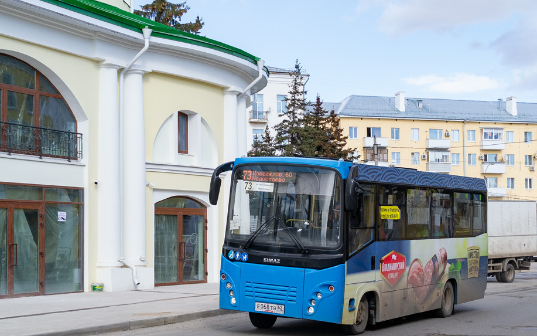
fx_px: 732
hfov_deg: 40.2
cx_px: 312
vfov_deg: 25.8
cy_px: 157
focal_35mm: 50
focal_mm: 24
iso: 200
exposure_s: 1/400
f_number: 5.6
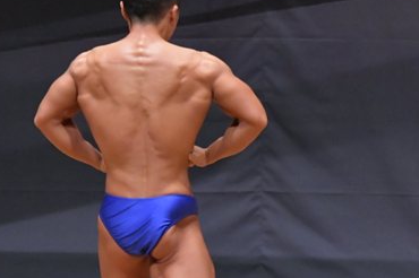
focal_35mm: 660
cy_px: 202
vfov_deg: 2.1
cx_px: 172
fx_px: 7675
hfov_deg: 3.1
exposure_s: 1/400
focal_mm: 210
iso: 6400
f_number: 5.6
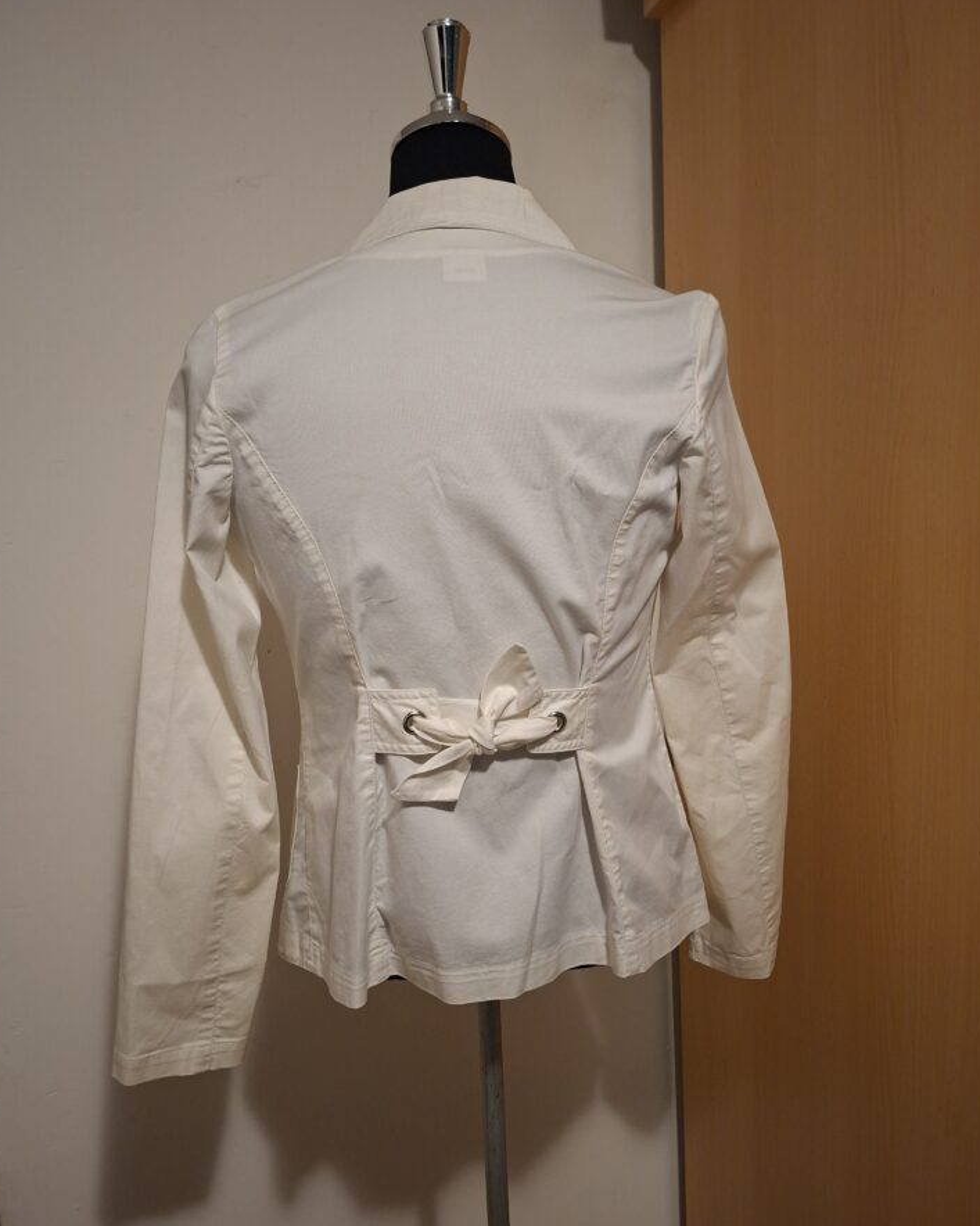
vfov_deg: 66.0
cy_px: 652
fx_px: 943
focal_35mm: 26
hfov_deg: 54.9
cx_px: 511
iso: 640
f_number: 1.8
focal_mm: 5.54
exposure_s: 1/25
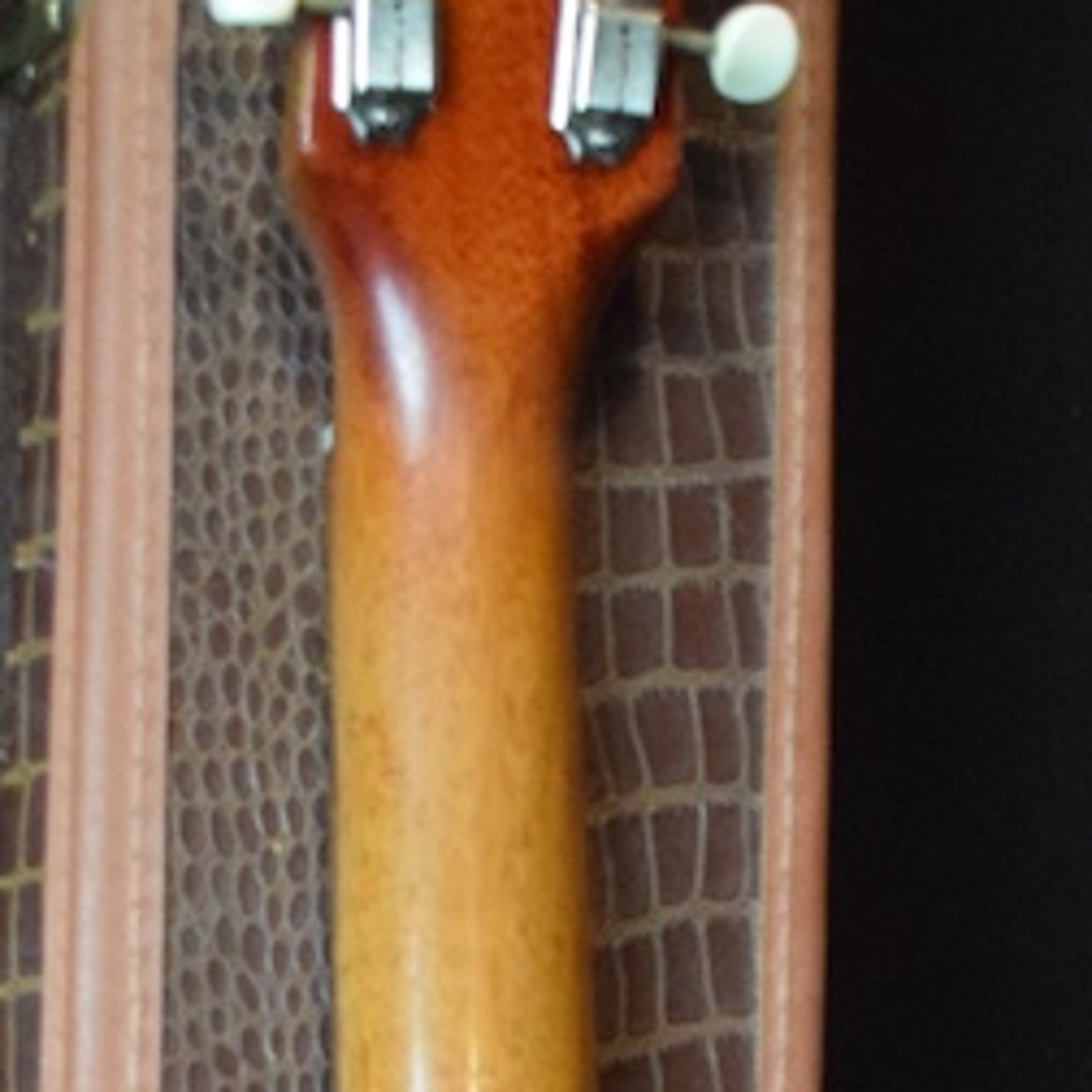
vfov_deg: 8.4
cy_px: 2635
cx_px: 412
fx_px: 6764
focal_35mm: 190
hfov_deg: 9.2
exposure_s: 1/60
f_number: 4
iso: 2500
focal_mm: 25
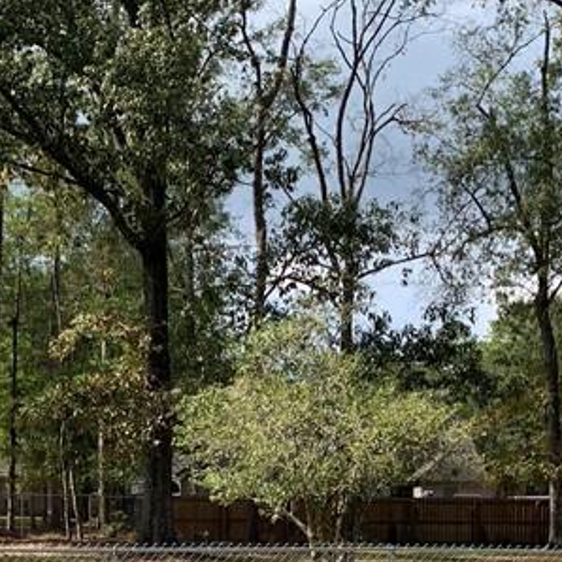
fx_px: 1451
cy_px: 571
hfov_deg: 21.9
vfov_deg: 21.1
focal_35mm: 79
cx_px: 256
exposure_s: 1/771
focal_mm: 4.25
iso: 25
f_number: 1.8
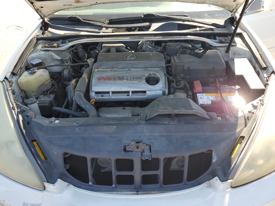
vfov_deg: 53.1
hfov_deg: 67.3
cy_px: 103
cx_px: 138
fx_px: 207
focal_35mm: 26
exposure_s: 1/526
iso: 50
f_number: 1.5
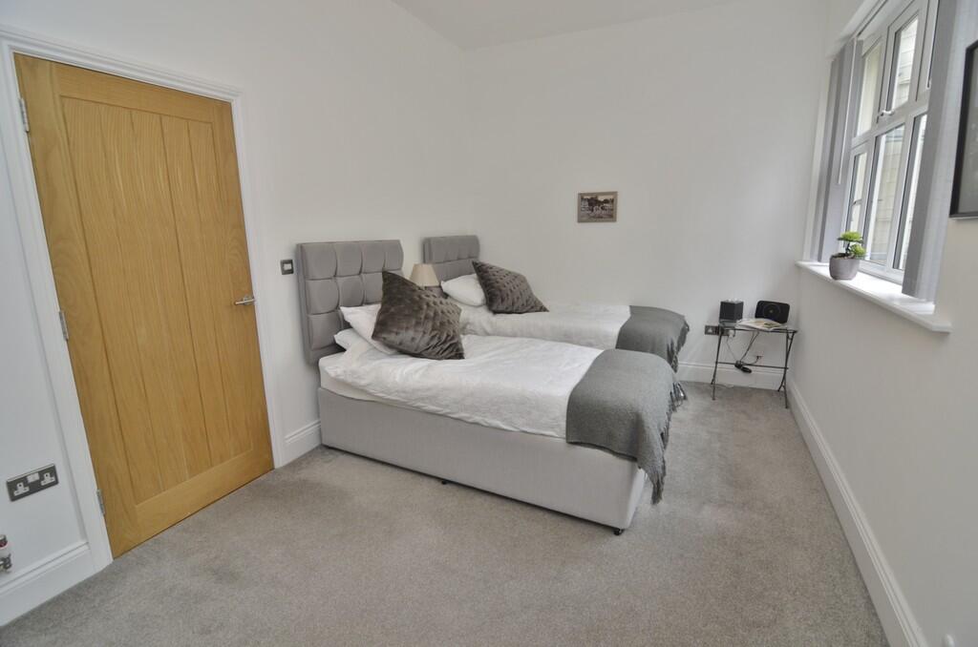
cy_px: 324
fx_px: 447
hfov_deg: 95.1
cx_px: 489
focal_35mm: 16
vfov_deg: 71.8
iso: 400
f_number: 5.6
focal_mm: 11
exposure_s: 1/60
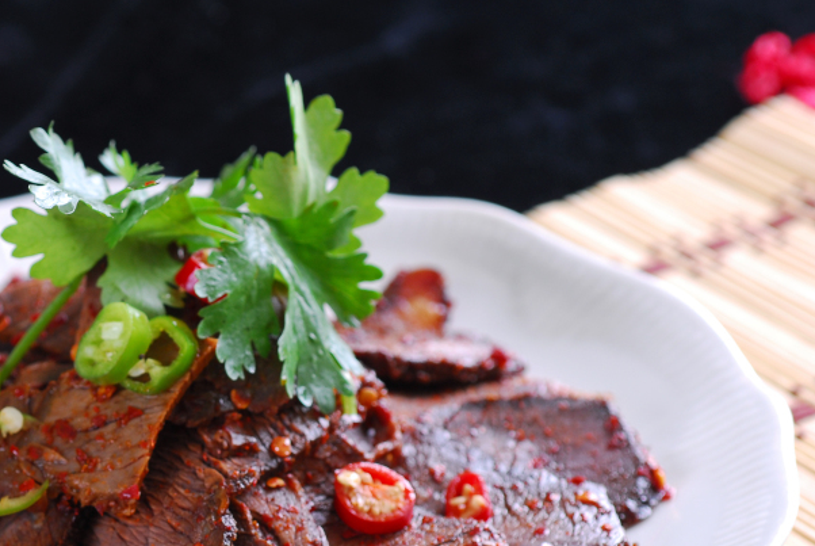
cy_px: 434
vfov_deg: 9.0
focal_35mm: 153
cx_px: 153
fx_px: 3468
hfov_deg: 13.3
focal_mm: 60
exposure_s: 1/125
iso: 125
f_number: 5.6
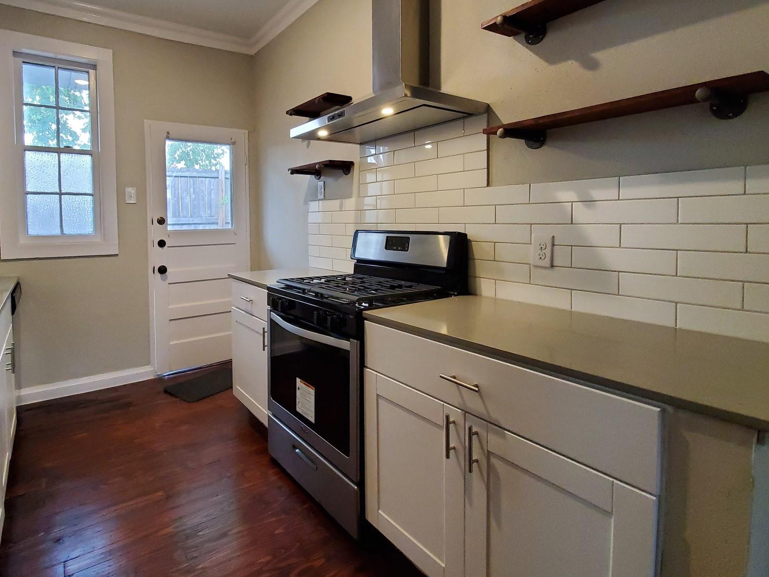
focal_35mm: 18
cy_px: 232
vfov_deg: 70.9
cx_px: 321
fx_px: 400
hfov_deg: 87.0
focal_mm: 1.8
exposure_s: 1/39
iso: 500
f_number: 2.2
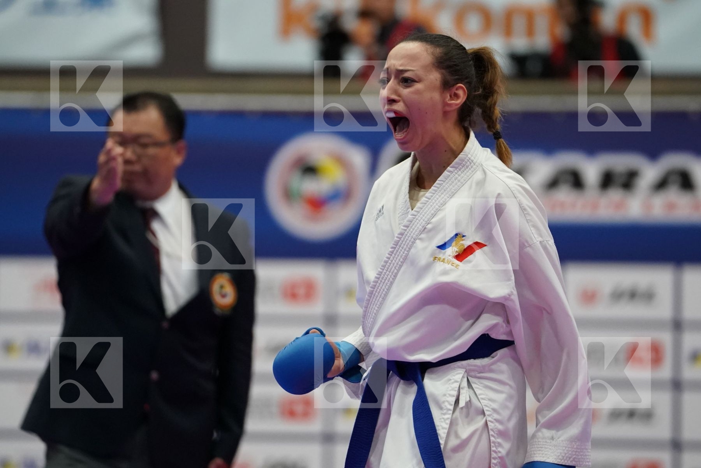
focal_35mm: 300
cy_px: 234
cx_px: 350
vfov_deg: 4.6
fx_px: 5841
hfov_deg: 6.9
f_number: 2.8
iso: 3200
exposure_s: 1/1000
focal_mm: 200
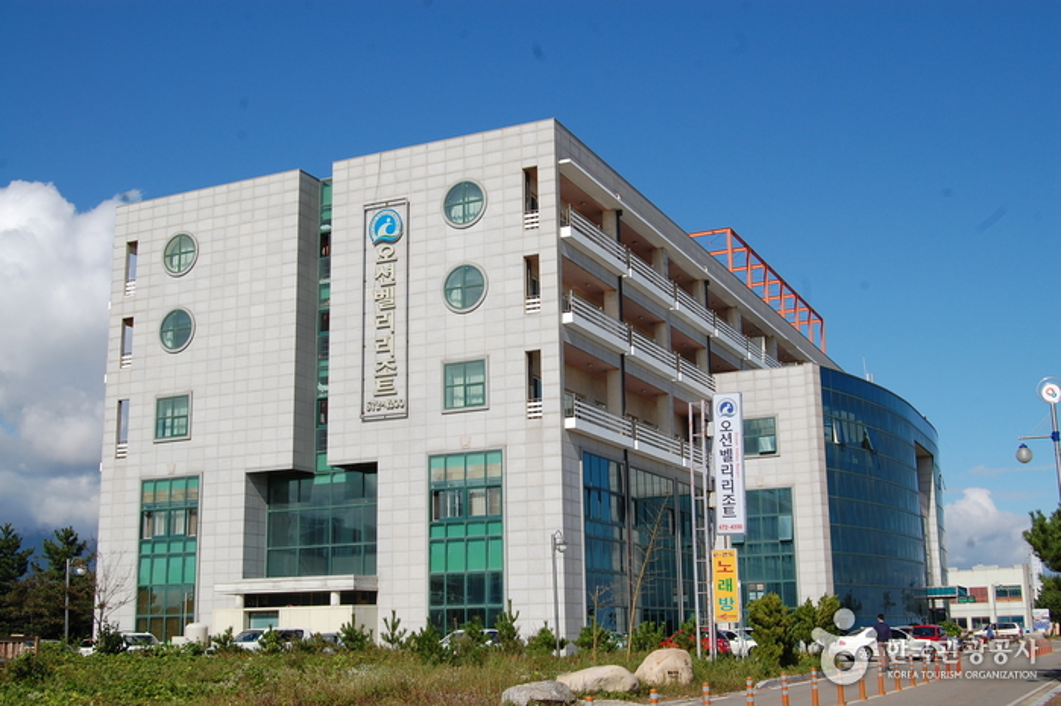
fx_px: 1237
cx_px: 530
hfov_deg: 46.4
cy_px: 353
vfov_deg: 31.8
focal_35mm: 42
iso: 200
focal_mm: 28
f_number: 11
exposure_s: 1/400
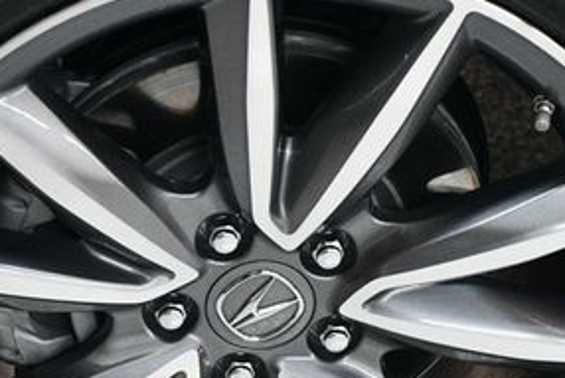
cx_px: 213
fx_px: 2104
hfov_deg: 15.3
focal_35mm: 134
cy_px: 273
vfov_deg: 10.2
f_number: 4.5
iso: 3200
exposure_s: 1/80
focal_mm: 40
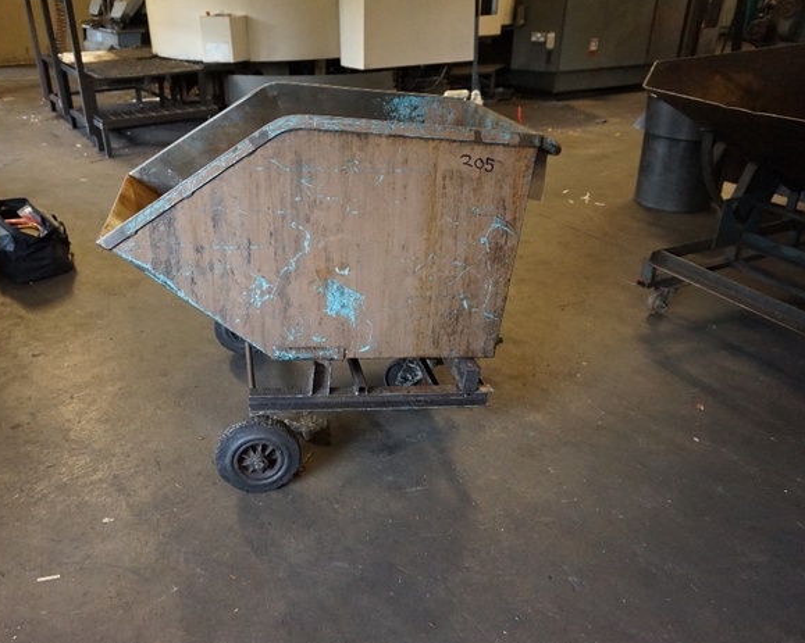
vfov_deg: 51.5
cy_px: 319
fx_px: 667
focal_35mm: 28
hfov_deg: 62.0
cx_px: 350
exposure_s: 1/125
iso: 3200
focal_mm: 16
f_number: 3.5
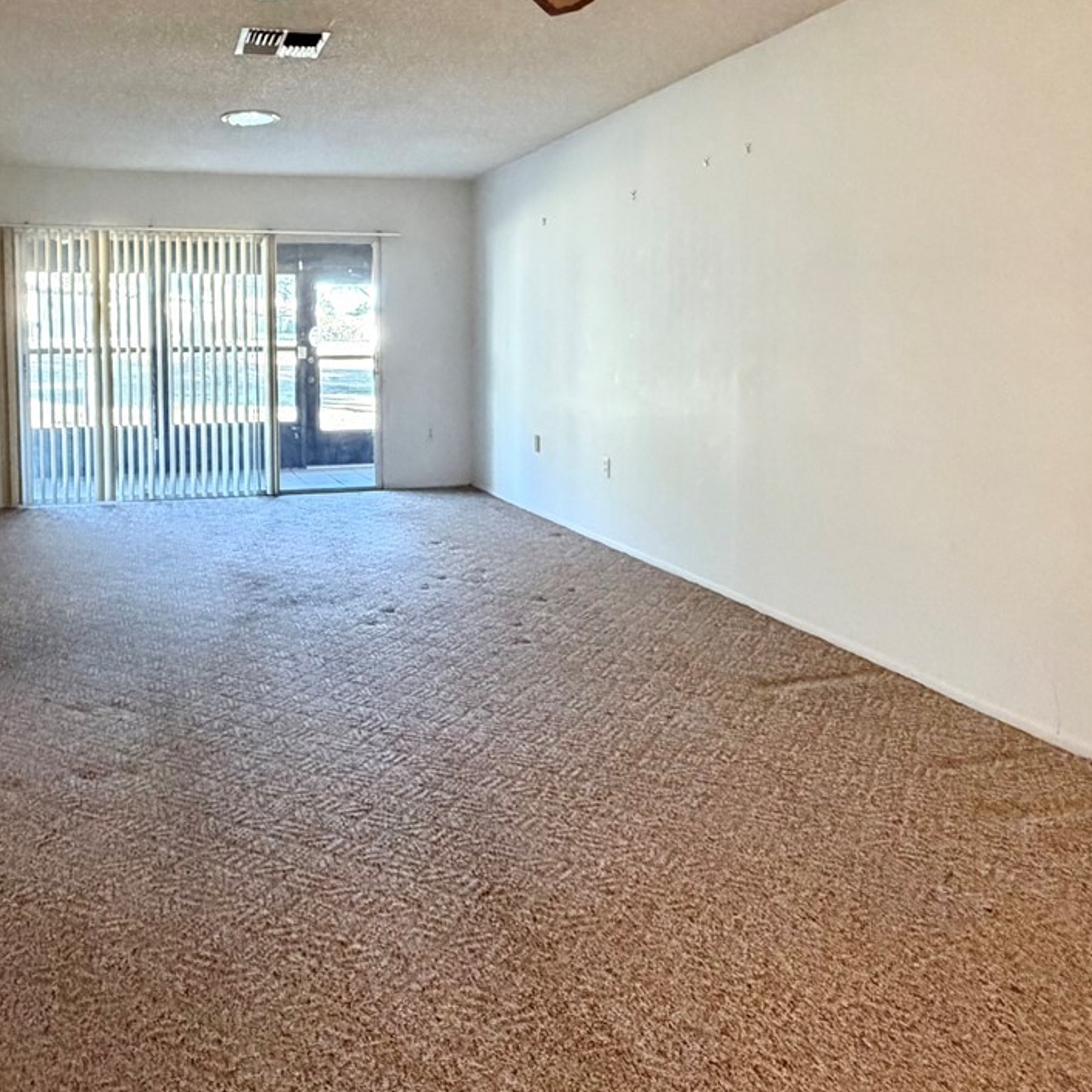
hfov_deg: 56.6
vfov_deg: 56.5
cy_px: 398
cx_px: 408
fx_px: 999
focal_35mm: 28
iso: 500
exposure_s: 1/60
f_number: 2.2
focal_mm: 2.22
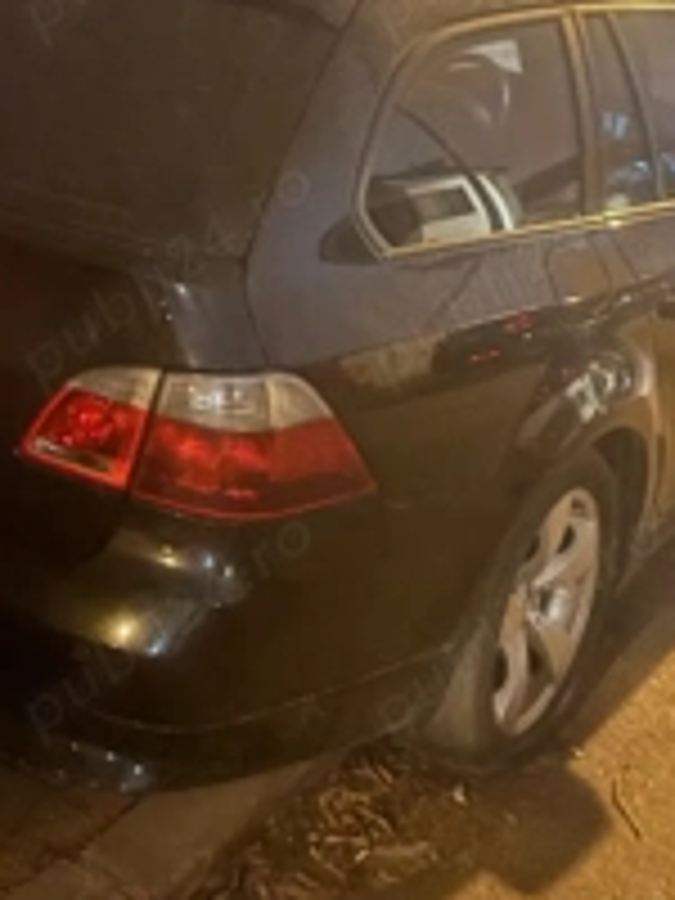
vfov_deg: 36.6
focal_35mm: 52
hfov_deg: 27.9
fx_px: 1352
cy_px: 328
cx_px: 256
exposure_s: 1/3
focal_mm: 5.96
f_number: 1.6
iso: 1600
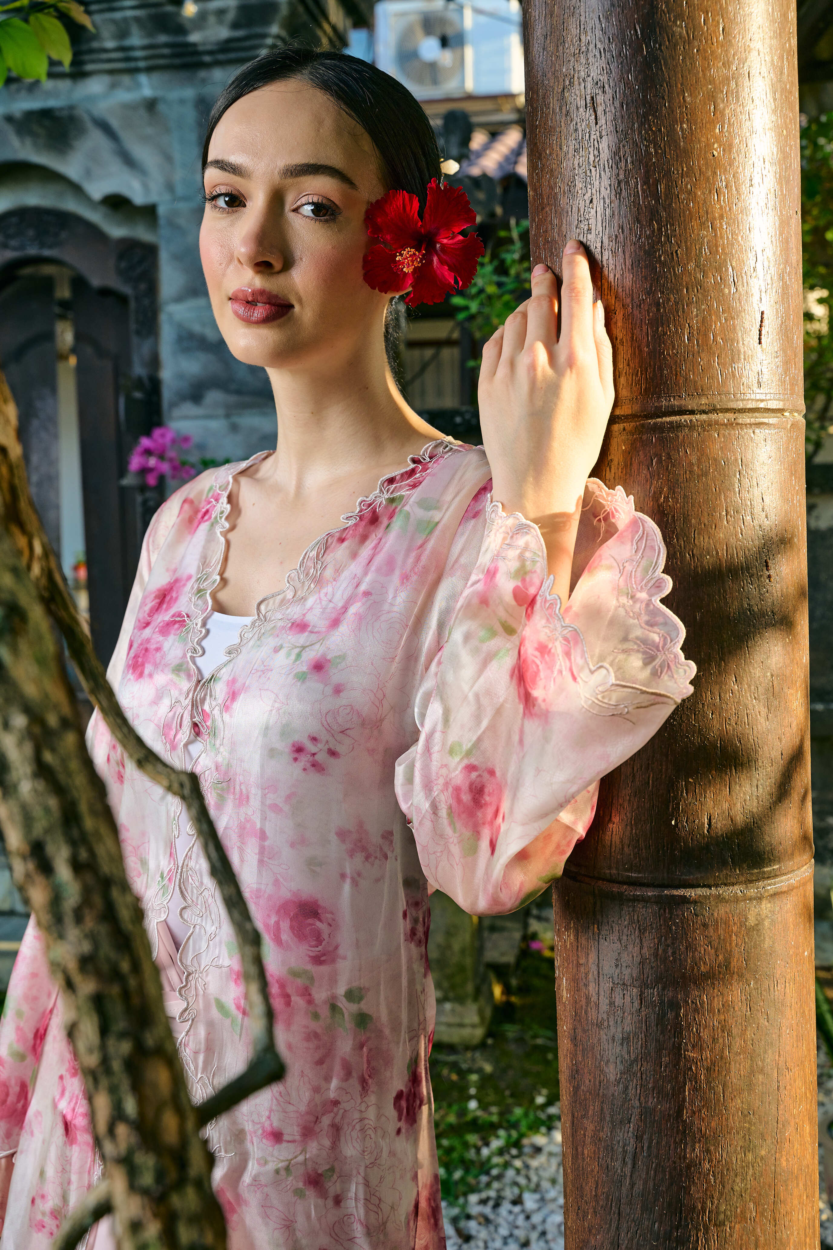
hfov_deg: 33.4
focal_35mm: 40
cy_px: 625
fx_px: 1388
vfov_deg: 48.5
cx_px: 416
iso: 250
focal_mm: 40
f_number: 6.3
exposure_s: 1/160
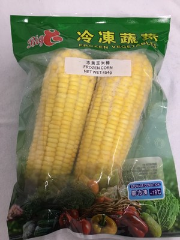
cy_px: 120
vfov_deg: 58.4
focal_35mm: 31
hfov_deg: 45.4
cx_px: 90
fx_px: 215
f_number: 2.4
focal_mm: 3.3
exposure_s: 1/33
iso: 160
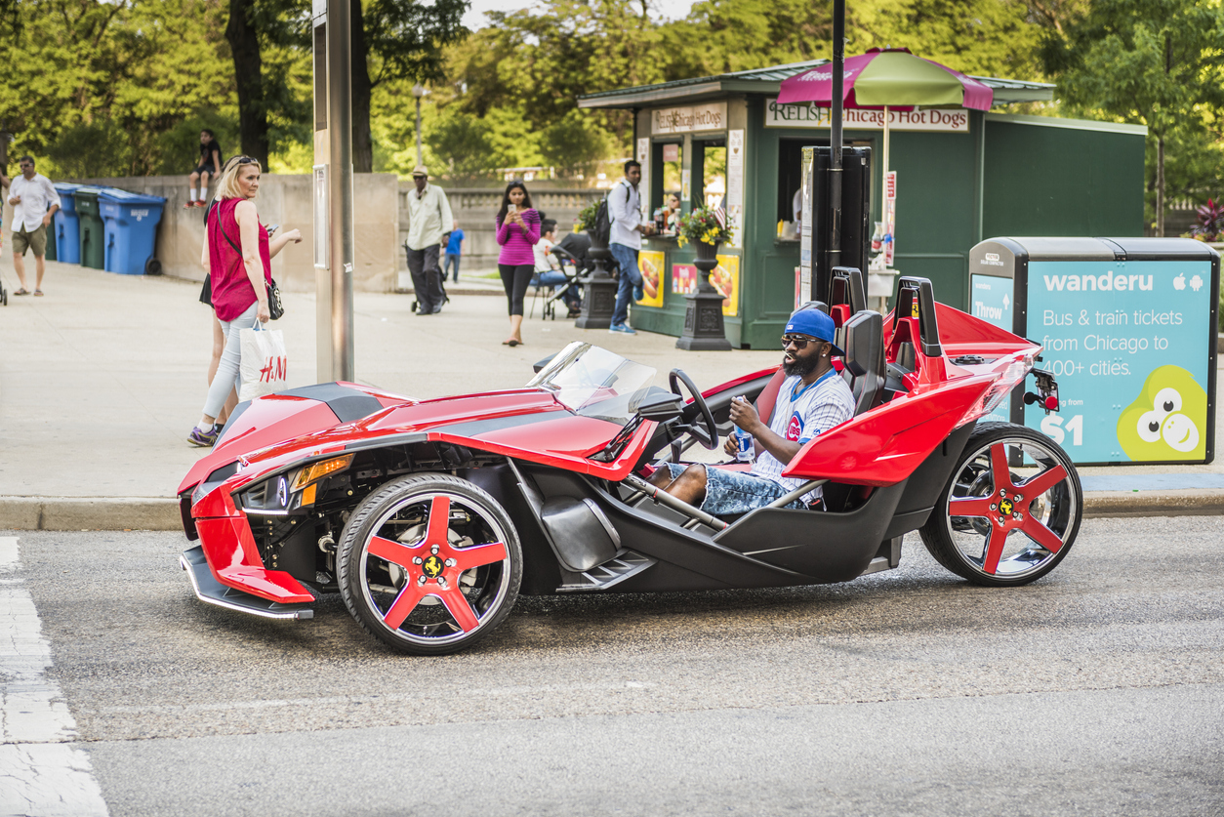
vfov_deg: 20.6
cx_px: 612
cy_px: 408
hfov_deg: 30.5
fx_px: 2245
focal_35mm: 66
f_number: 2.8
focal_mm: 66
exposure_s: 1/200
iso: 200
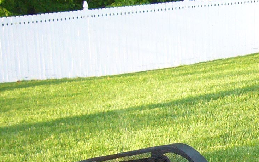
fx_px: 805
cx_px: 325
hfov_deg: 17.3
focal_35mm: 114
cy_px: 177
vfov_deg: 11.3
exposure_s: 1/50
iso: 80
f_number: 2.8
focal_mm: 4.6
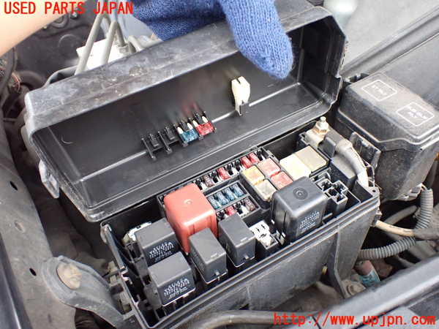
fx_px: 380
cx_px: 220
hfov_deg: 60.0
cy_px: 164
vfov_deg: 46.8
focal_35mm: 30
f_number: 2.3
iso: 640
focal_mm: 5.4
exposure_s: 1/125
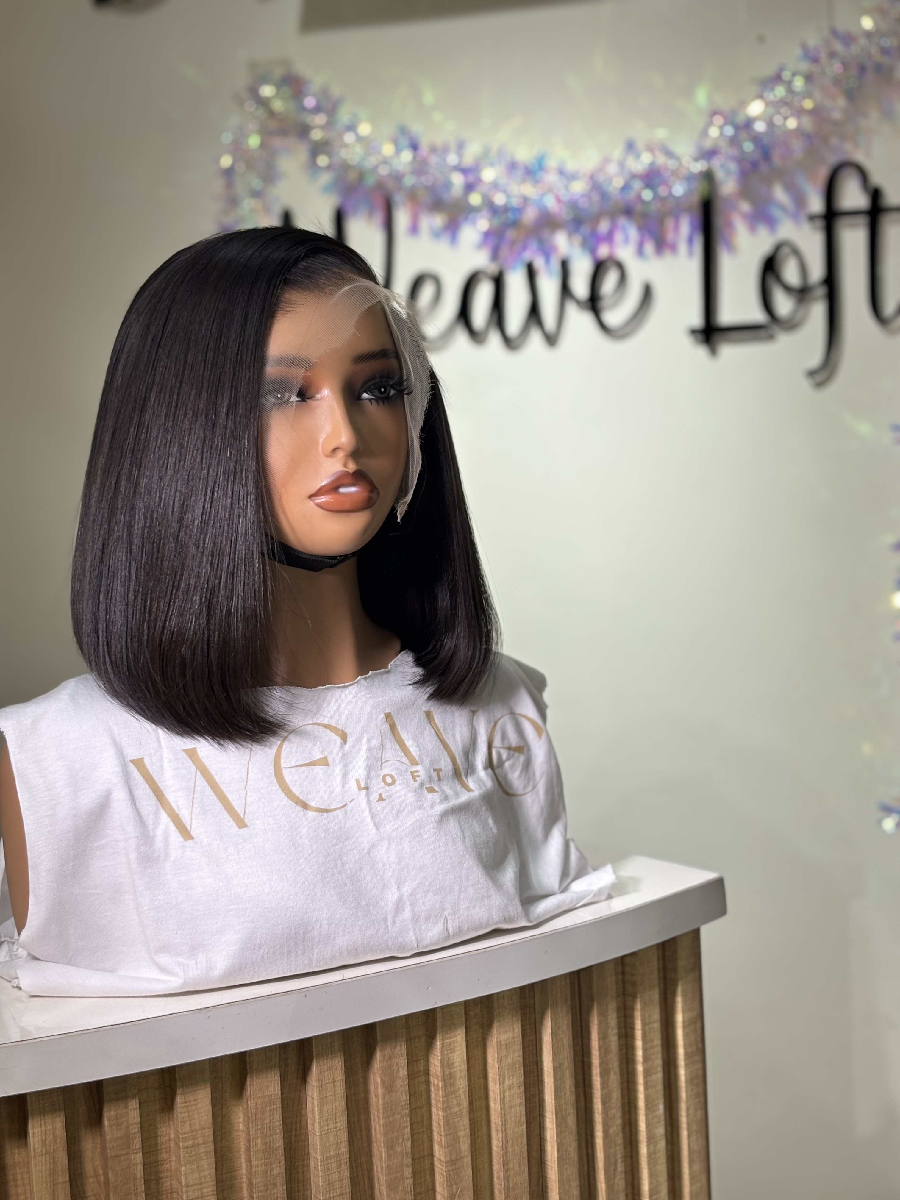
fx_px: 1803
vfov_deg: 36.8
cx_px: 450
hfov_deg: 28.0
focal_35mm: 52
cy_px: 600
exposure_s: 1/100
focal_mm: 5.96
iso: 25
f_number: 1.6
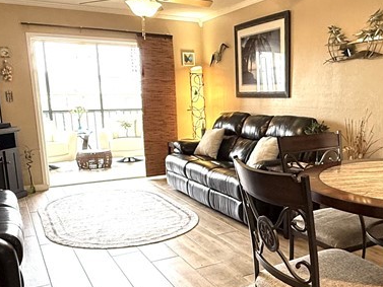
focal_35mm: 38
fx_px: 421
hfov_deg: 47.9
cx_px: 265
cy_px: 181
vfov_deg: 37.5
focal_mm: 2.22
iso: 200
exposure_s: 1/60
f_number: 2.2
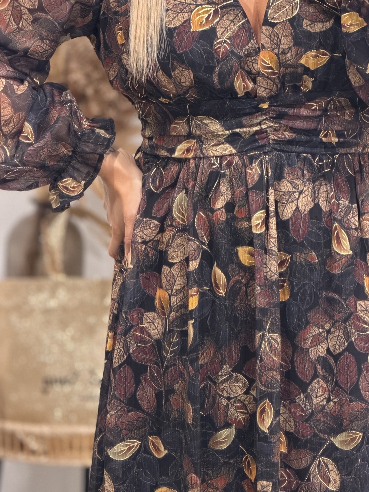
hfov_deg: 10.2
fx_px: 2060
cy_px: 145
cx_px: 242
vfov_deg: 13.6
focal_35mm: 145
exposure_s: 1/113
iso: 400
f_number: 2.8
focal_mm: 16.89
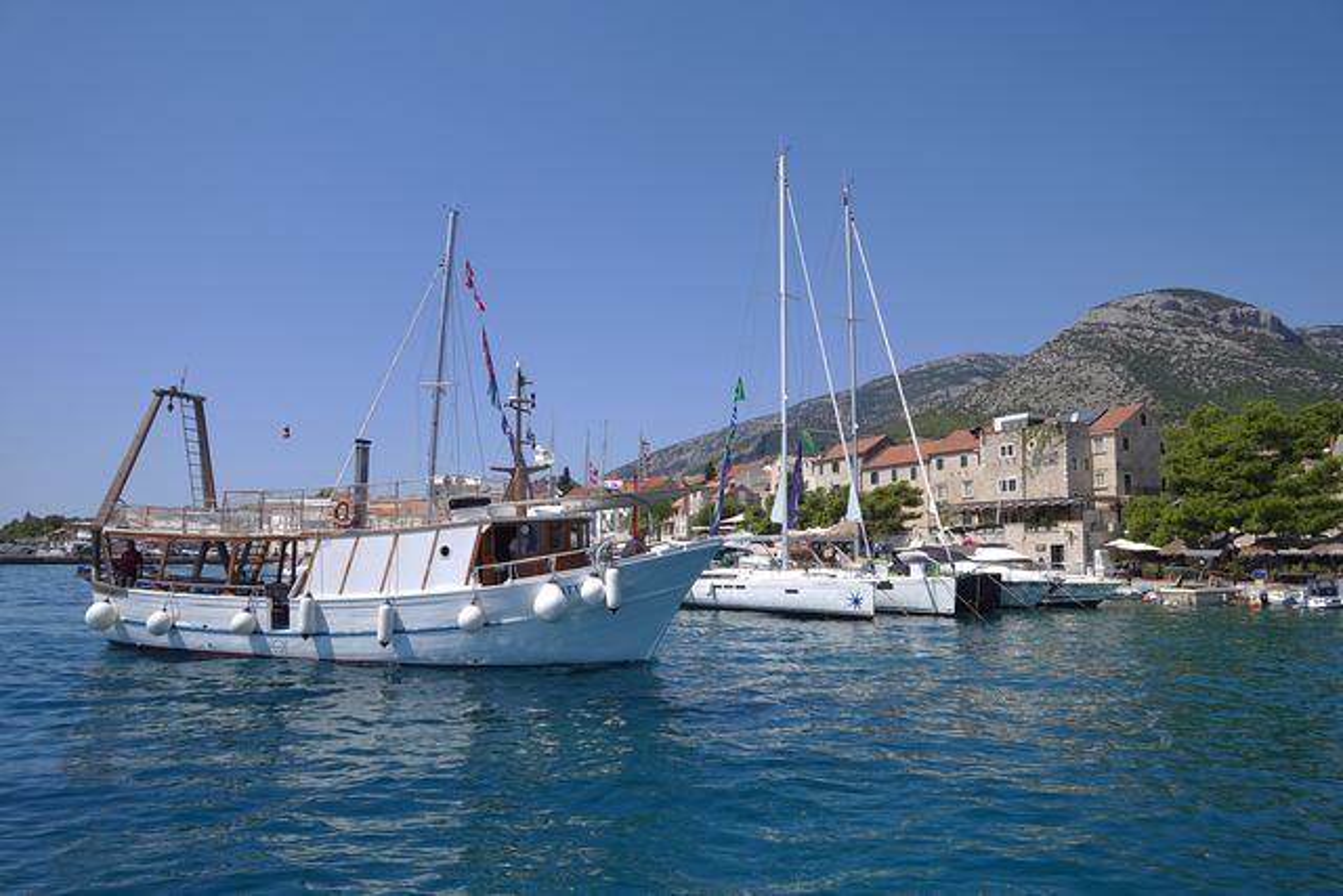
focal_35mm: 24
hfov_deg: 73.7
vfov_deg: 53.2
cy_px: 448
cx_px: 672
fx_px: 895
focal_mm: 7.9
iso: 80
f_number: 4
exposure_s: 1/800
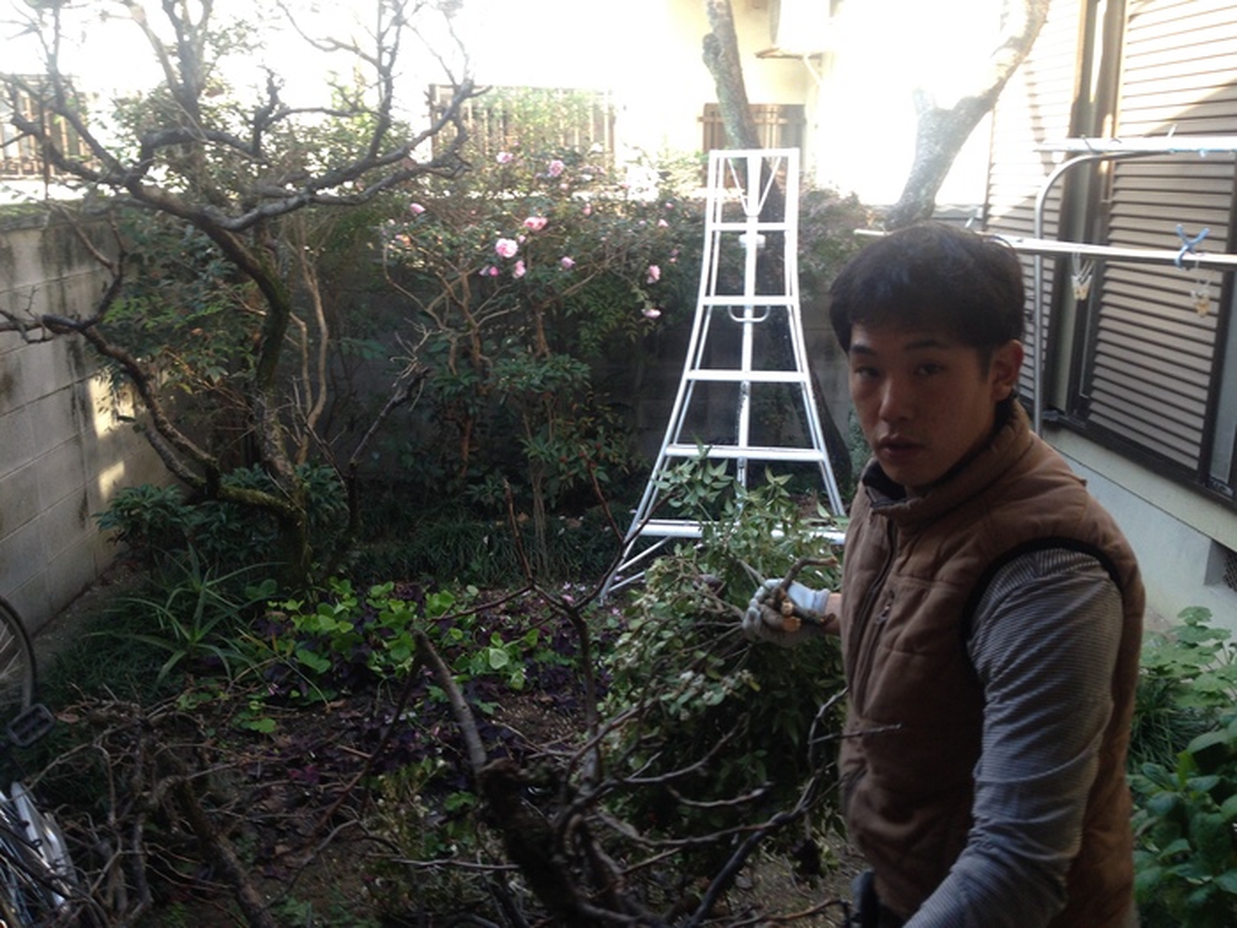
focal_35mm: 33
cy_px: 464
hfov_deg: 55.4
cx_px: 618
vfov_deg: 42.9
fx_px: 1179
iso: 80
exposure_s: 1/120
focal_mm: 4.12
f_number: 2.4
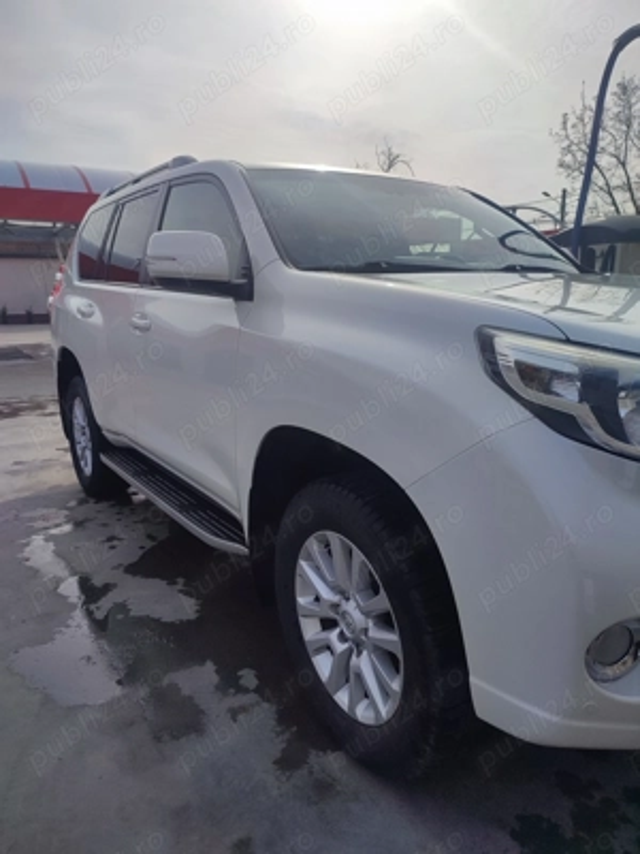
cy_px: 427
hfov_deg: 54.9
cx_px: 320
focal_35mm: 25
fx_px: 616
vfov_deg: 69.4
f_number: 1.9
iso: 50
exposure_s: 1/2251
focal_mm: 6.04
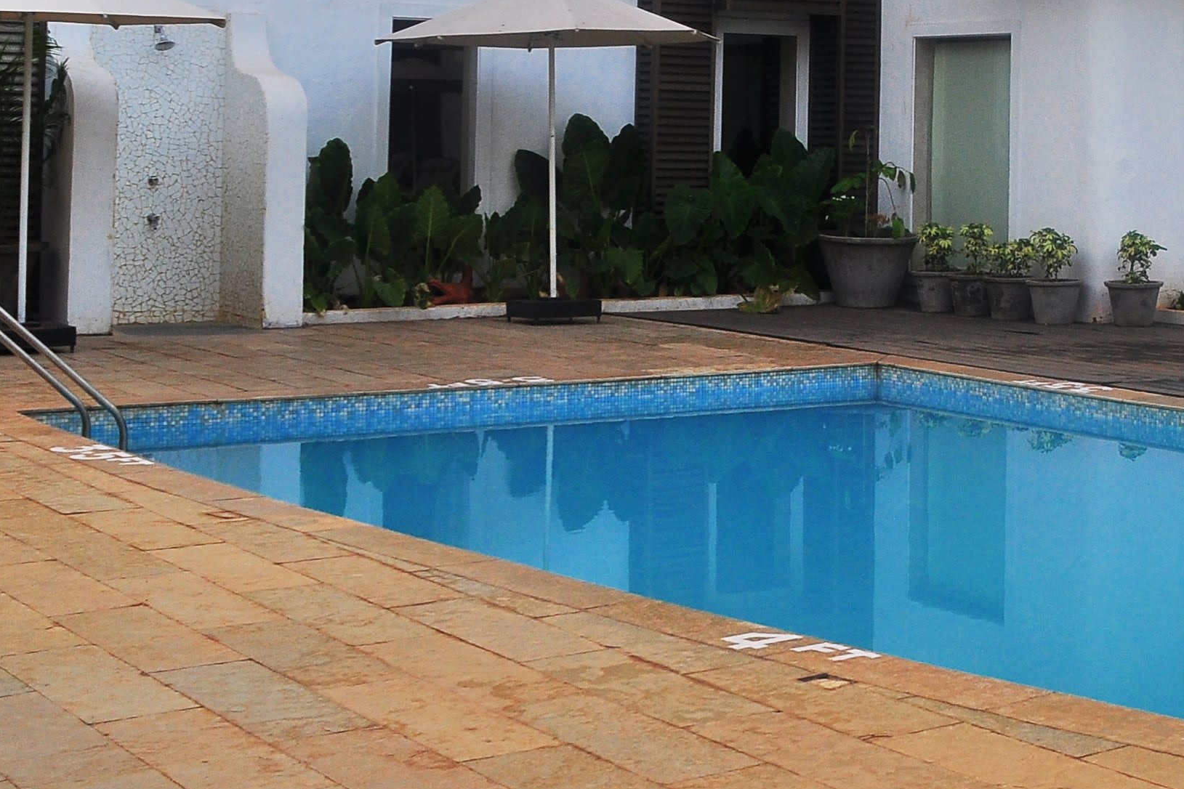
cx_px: 1394
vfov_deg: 18.6
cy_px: -25
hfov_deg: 25.7
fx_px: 2335
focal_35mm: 71
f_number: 7.1
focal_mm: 18
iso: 200
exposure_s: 1/200
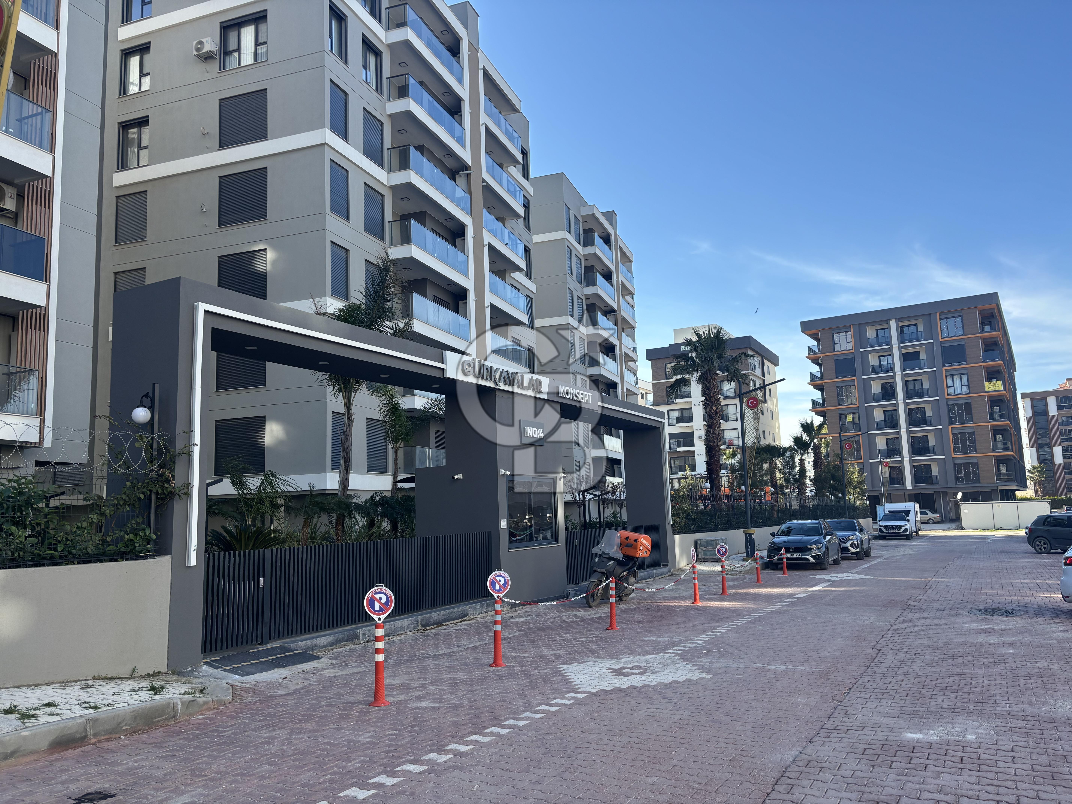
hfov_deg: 67.3
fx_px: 805
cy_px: 402
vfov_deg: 53.1
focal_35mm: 26
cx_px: 536
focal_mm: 5.96
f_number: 1.6
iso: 50
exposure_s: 1/1328
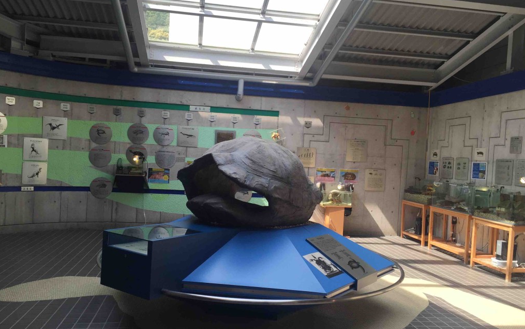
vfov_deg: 40.6
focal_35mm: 31
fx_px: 444
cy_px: 173
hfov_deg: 61.2
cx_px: 262
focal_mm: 4.15
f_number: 2.2
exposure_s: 1/366
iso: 32
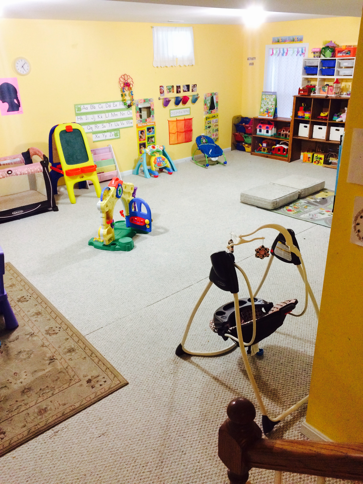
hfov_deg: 48.2
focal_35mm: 29
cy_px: 242
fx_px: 405
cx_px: 182
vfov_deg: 61.7
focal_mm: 4.15
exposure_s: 1/17
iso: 320
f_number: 2.2
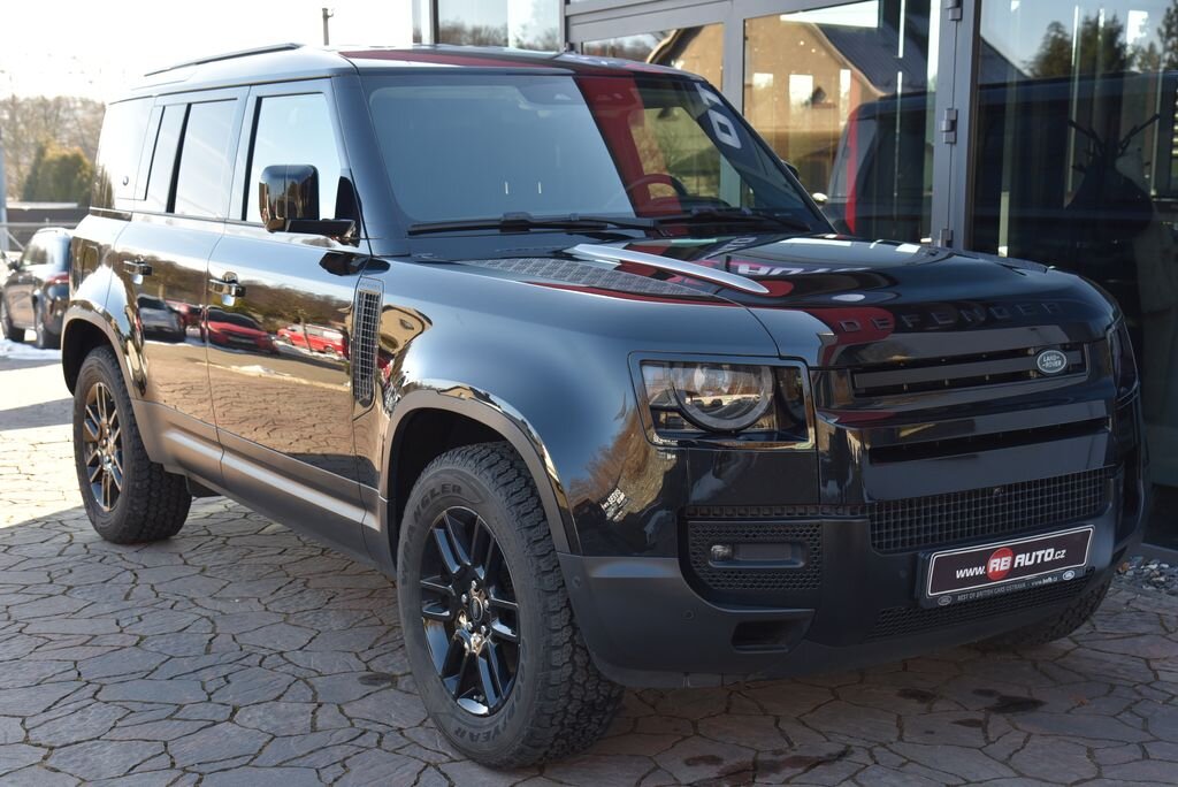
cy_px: 394
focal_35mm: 48
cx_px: 589
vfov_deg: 28.1
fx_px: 1571
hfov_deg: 41.1
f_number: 6.3
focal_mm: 48
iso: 500
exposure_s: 1/160
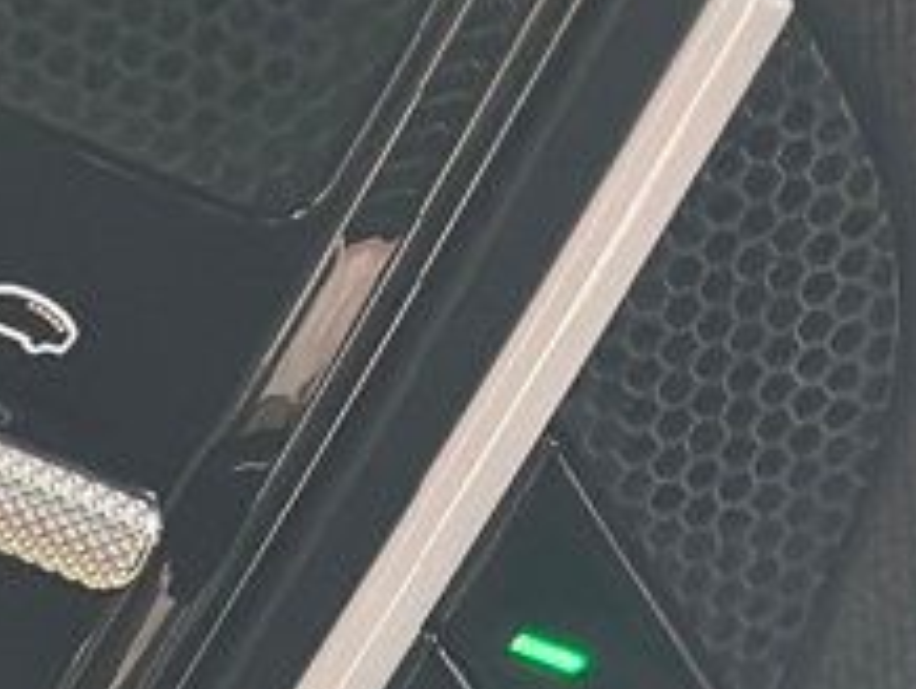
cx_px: -706
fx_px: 5960
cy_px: 1361
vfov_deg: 6.4
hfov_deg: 8.5
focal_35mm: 225
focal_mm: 6.86
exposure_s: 1/40
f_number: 1.78
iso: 500
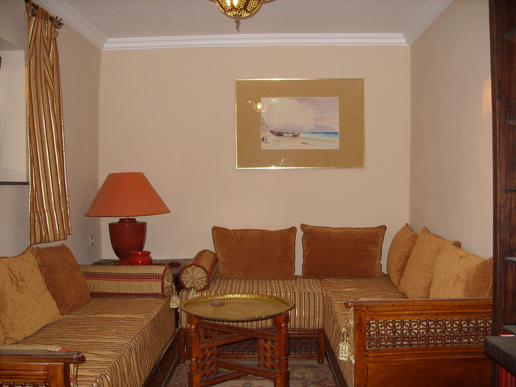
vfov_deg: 37.7
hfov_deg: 49.0
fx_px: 566
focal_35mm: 38
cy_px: 194
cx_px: 258
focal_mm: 7.8
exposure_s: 1/30
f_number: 2.8
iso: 200
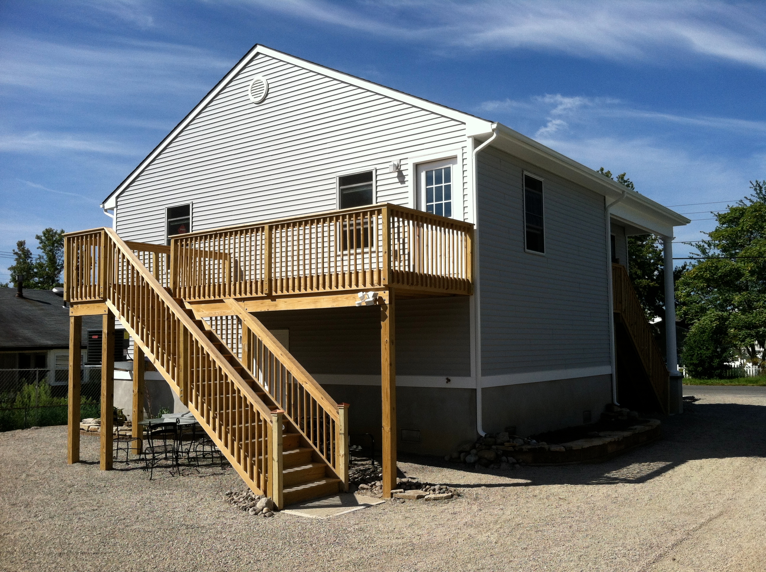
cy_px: 286
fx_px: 773
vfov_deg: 40.6
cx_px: 383
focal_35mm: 35
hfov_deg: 52.7
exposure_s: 1/1633
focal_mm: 3.85
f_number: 2.8
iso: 80
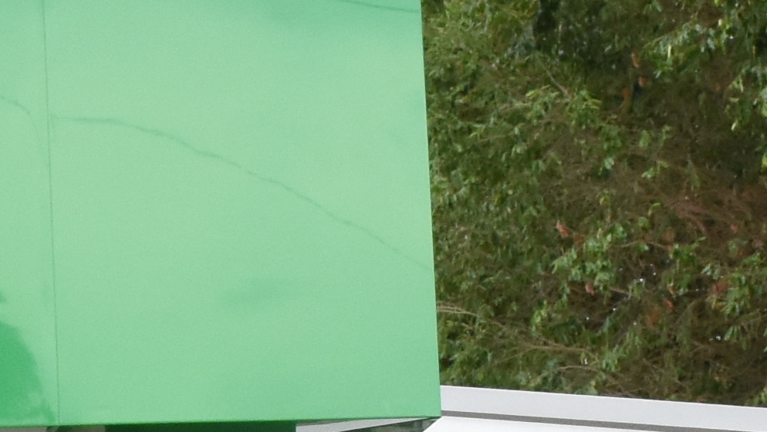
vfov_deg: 6.6
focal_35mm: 180
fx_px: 3664
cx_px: -578
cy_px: 766
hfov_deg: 11.2
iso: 1000
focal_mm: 19
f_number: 10
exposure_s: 1/250
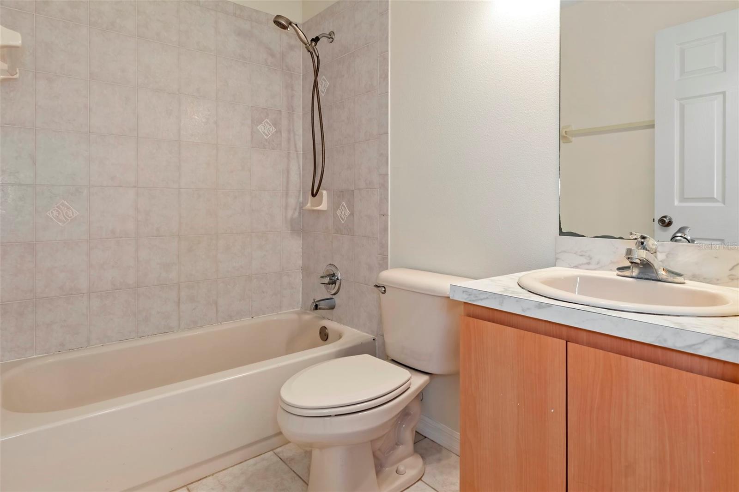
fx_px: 400
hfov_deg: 85.4
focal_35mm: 20
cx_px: 370
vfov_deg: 63.2
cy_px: 246
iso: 1000
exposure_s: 1/2.5
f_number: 8
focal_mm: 13
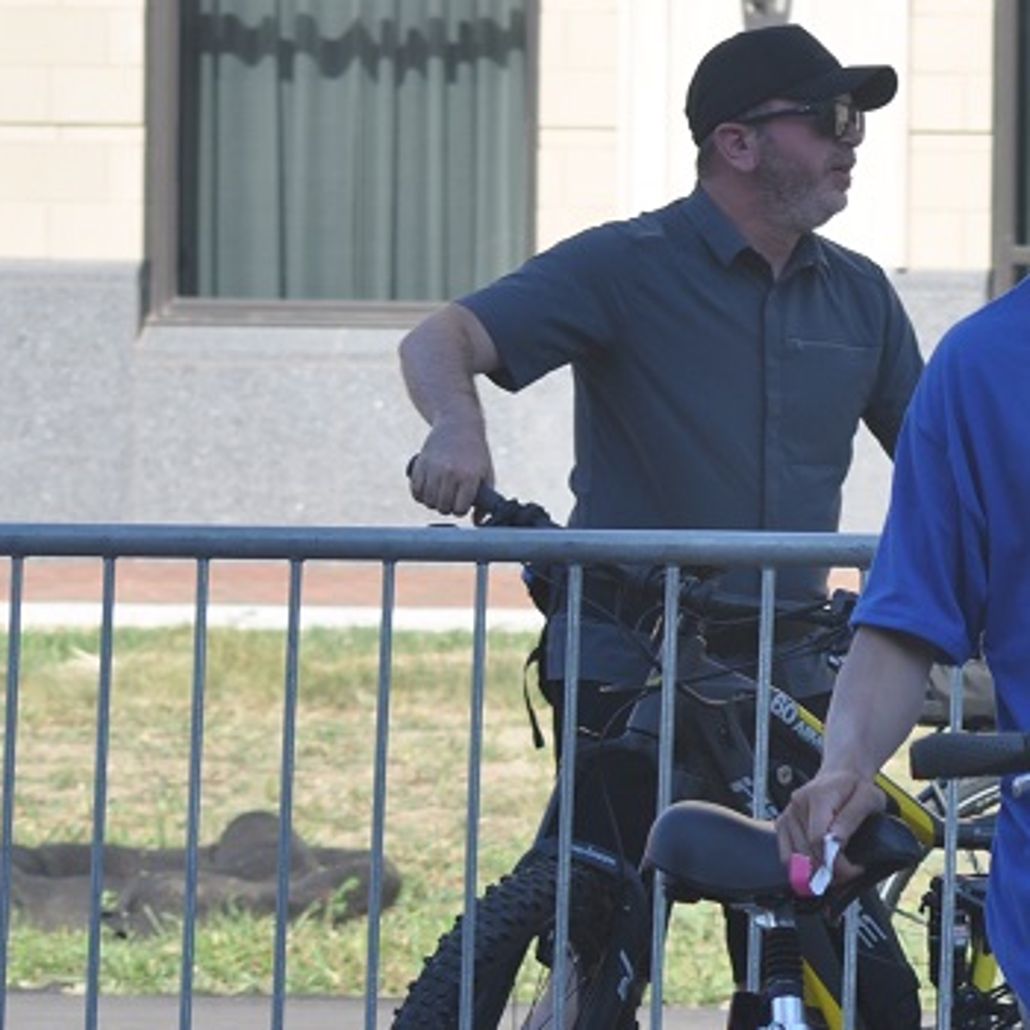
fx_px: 8584
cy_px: 547
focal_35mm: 255
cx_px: 1427
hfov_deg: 6.8
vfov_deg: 6.9
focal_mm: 70
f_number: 5.6
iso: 200
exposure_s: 1/500
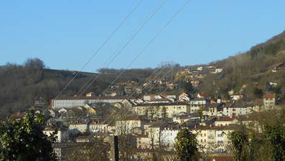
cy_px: 85
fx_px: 643
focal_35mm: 85
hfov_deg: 24.9
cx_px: 187
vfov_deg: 14.2
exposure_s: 1/400
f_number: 4.9
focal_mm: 9.1
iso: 80
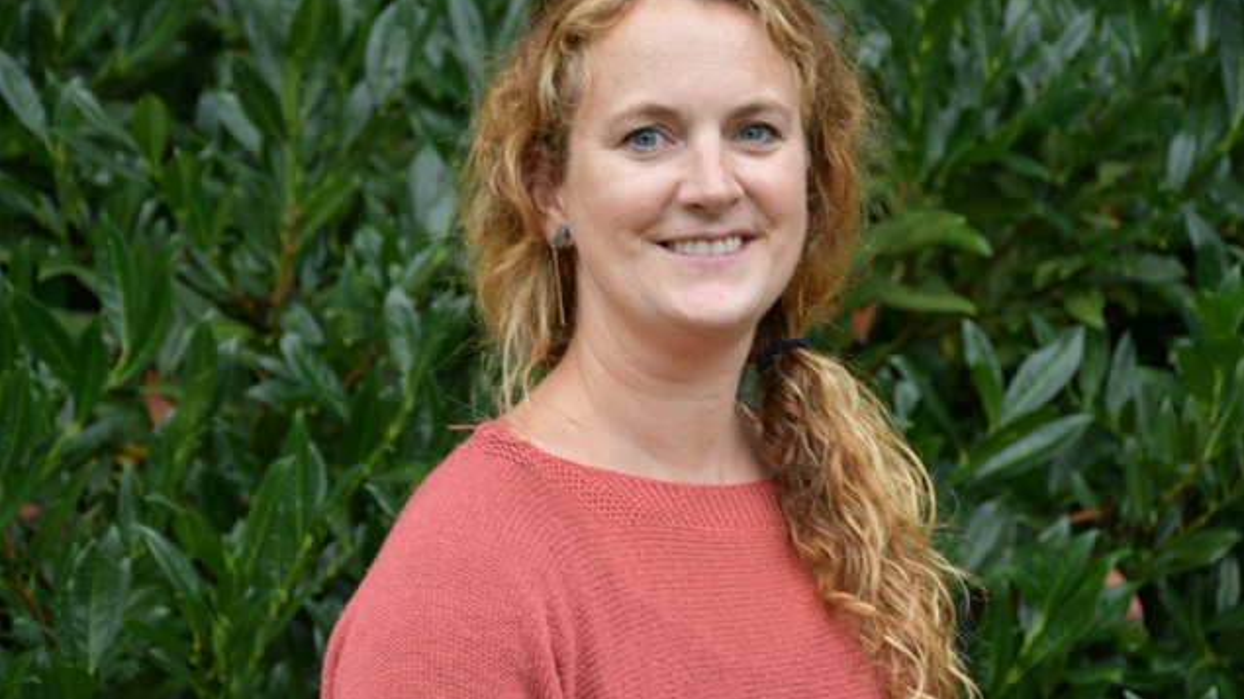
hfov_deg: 14.3
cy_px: 287
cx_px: 625
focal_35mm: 150
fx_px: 4947
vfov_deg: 8.1
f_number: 5.3
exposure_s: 1/125
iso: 900
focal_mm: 95
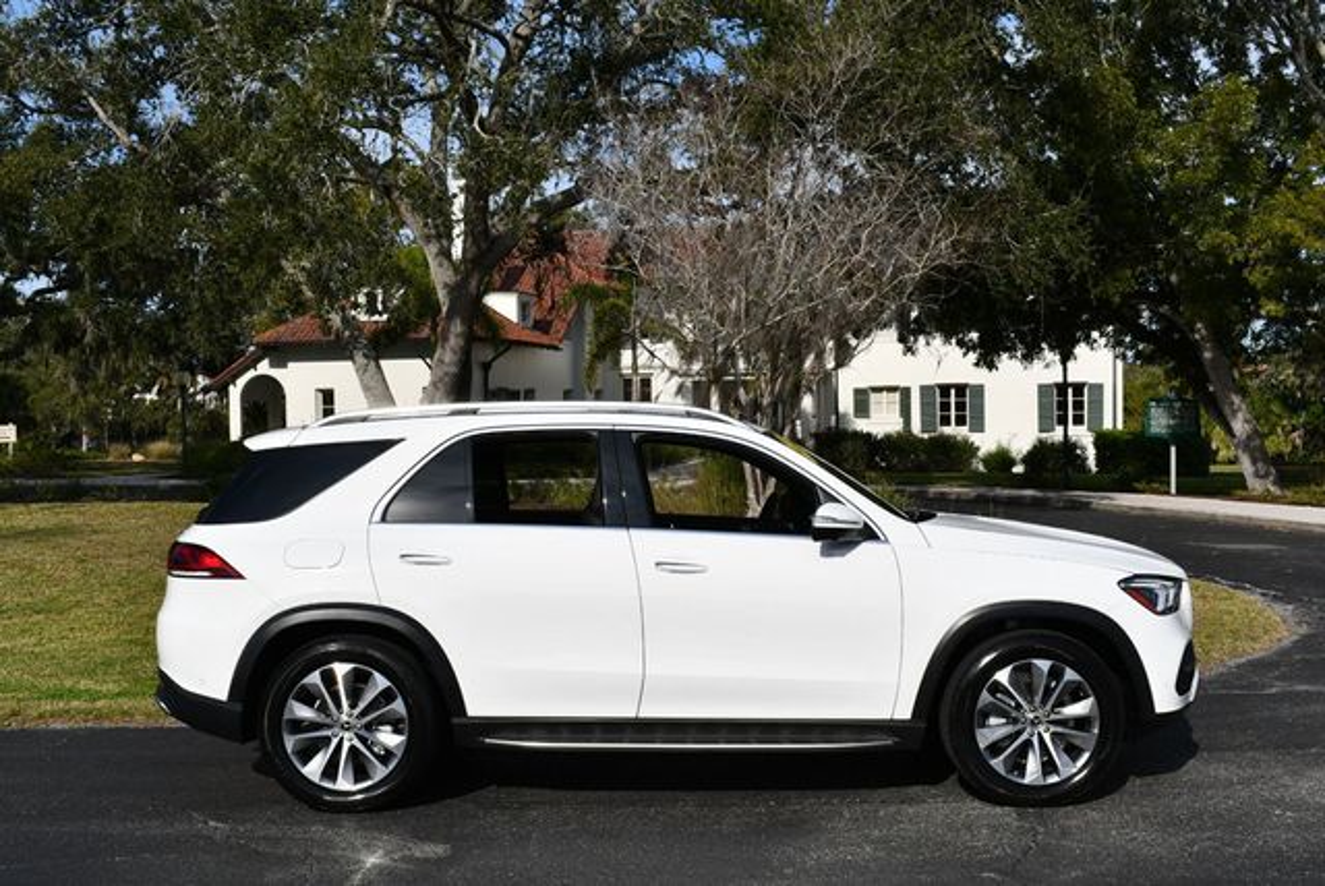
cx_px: 662
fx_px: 1621
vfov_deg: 30.6
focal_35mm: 44
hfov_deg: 44.5
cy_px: 443
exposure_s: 1/400
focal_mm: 22
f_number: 10
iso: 100
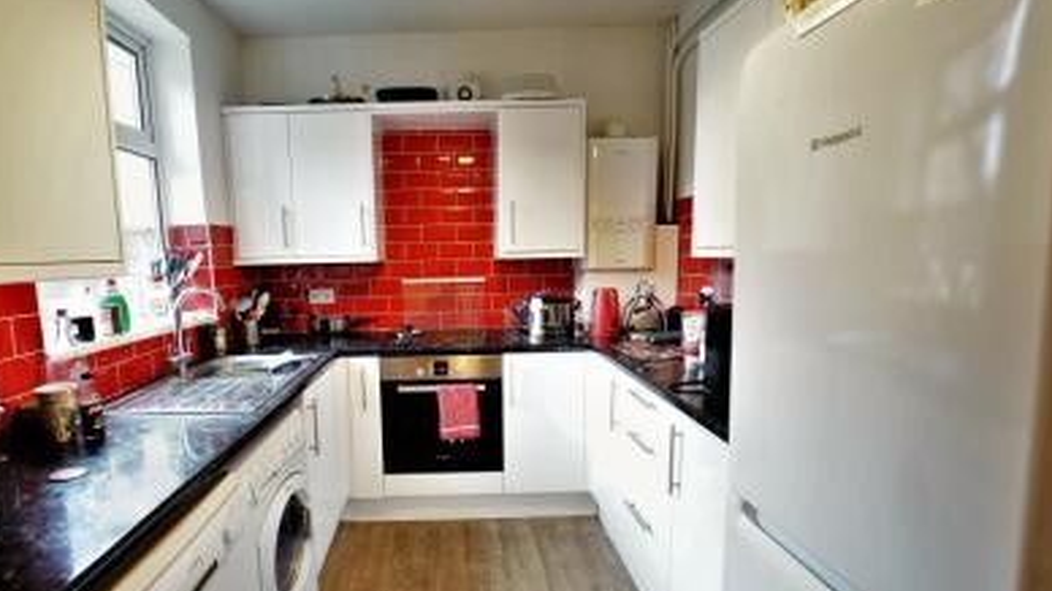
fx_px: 502
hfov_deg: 92.1
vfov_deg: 60.8
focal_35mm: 18
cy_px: 327
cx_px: 453
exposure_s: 1/40
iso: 3200
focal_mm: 14
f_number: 3.5
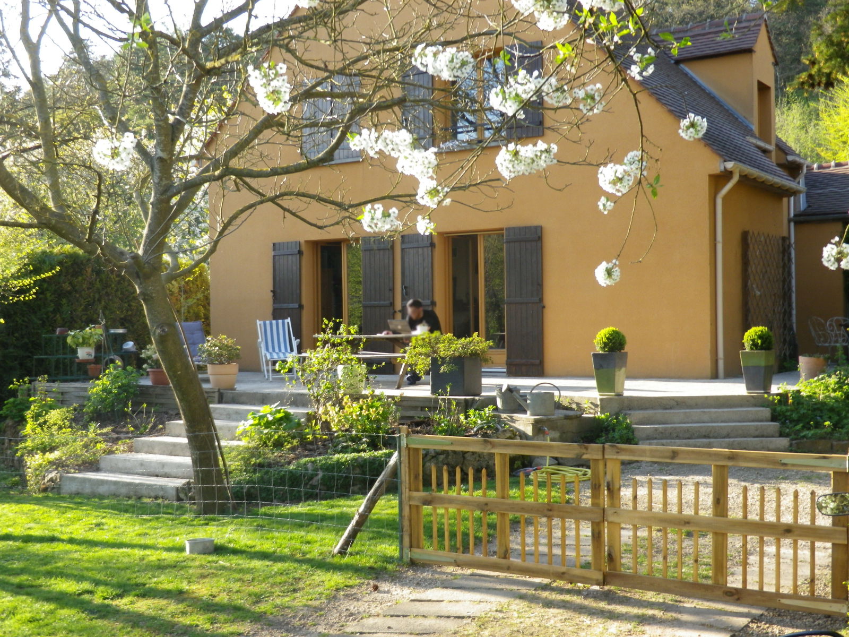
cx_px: 424
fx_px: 1128
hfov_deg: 41.2
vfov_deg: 31.5
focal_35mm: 46
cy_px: 318
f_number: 4.2
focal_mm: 8.2
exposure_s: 1/60
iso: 80
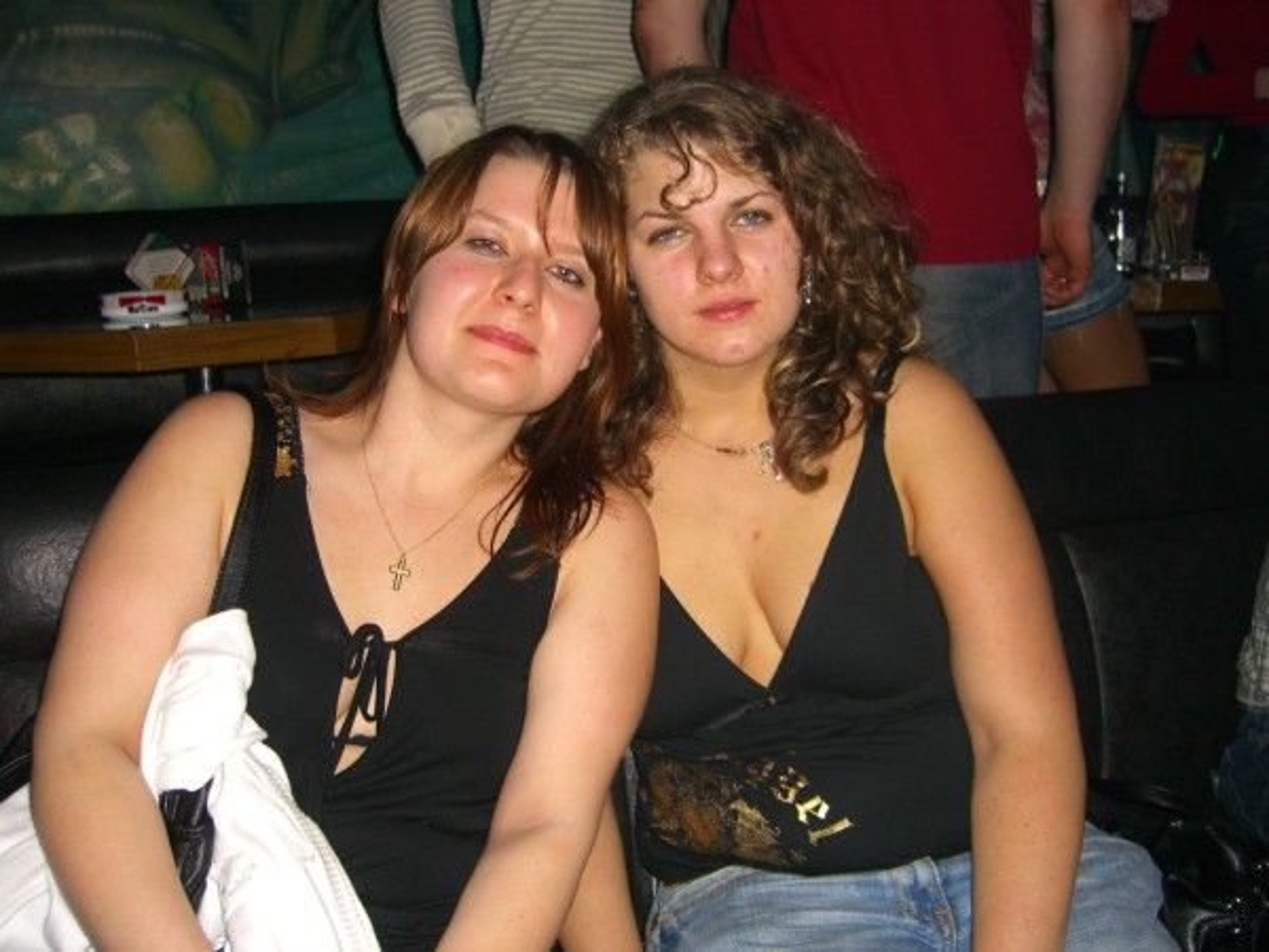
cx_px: 634
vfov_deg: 37.7
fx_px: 1393
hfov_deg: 49.0
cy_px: 476
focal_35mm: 38
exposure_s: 1/60
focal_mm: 7.9
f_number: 2.8
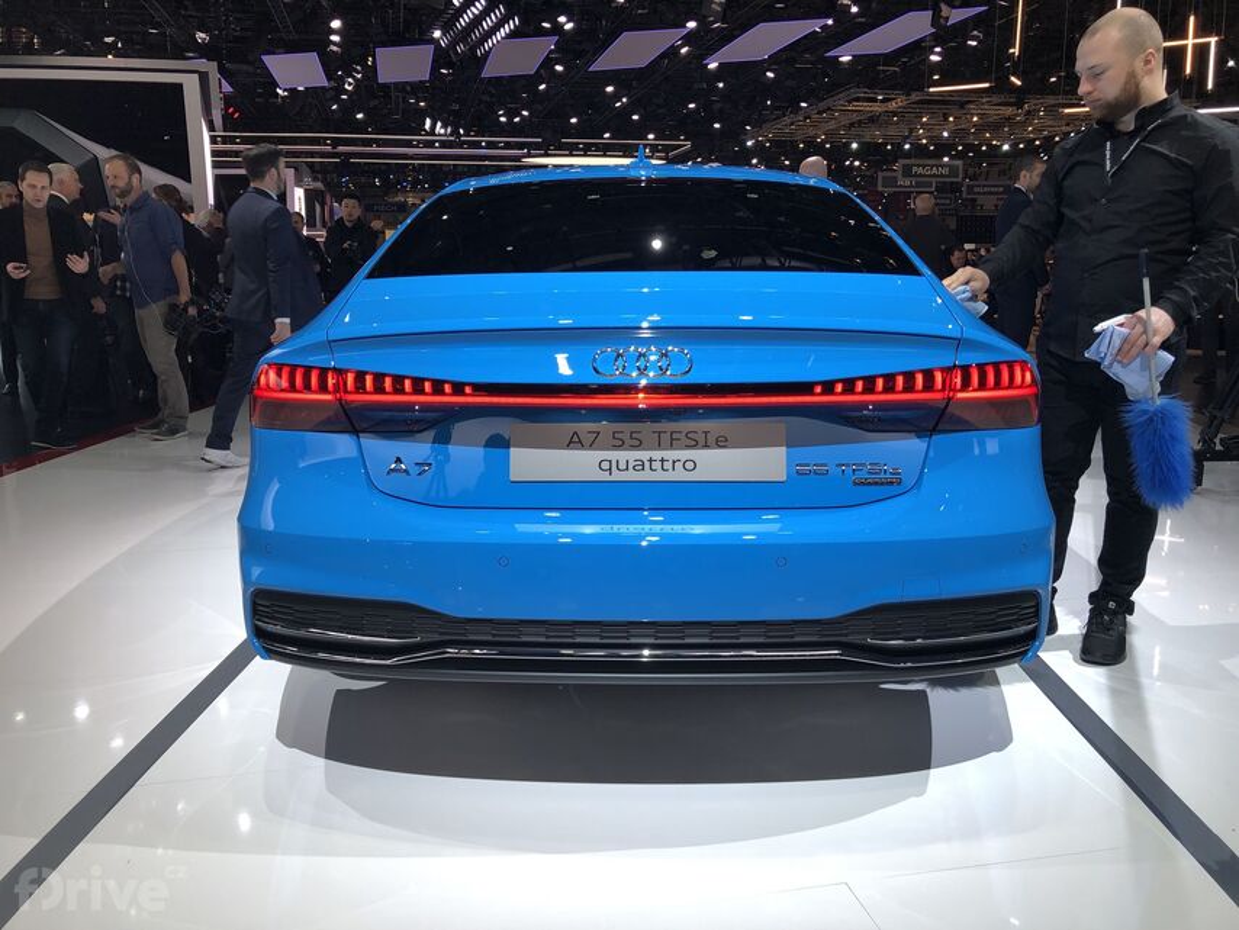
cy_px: 465
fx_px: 1002
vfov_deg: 49.8
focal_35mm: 28
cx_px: 620
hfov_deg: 63.4
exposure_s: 1/120
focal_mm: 3.99
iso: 32
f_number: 1.8
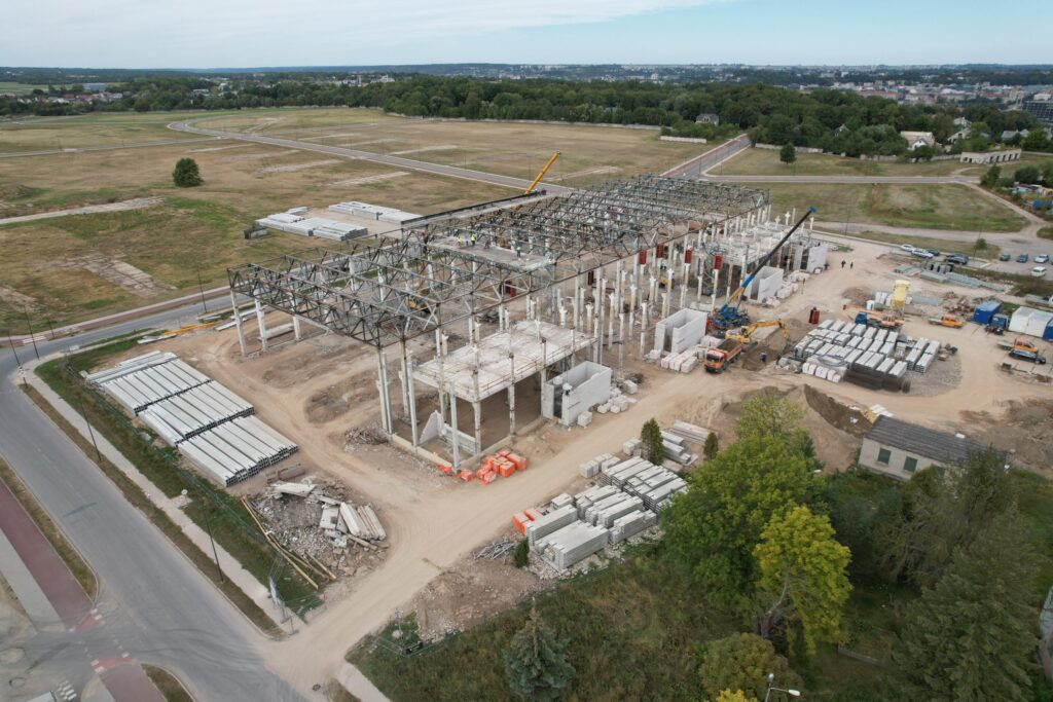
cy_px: 351
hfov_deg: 78.6
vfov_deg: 57.2
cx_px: 526
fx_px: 644
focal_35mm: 22
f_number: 2.8
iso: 120
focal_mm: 8.38
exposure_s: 1/1250
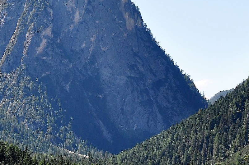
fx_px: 1430
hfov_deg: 9.9
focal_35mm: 207
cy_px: 50
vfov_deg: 6.6
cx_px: 69
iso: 200
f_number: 8
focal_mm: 46
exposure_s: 1/250
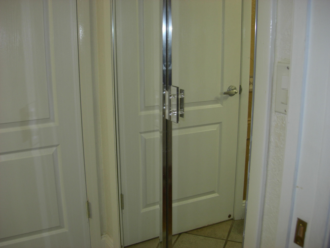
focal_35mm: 38
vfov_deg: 37.7
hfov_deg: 49.0
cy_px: 124
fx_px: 362
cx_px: 165
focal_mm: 7.8
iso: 79
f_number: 2.8
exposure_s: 1/32
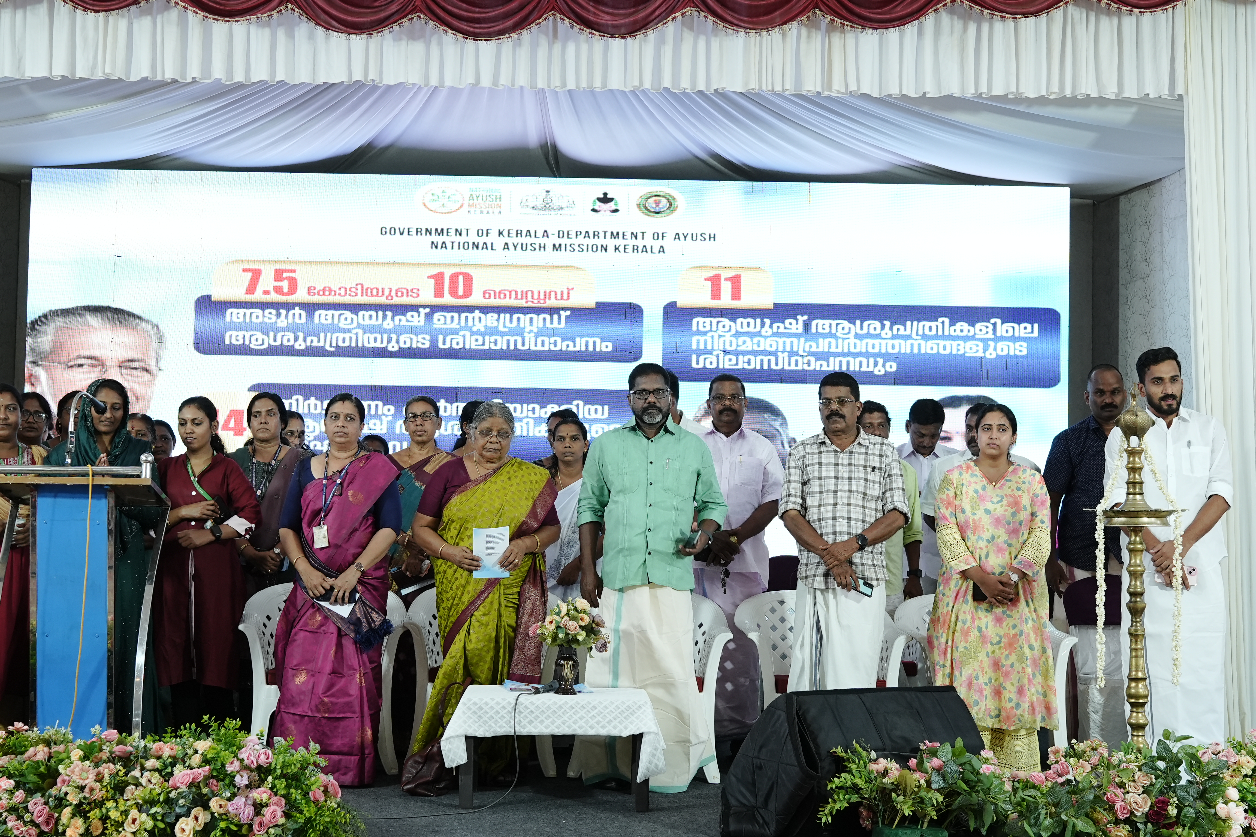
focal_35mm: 52
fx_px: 1814
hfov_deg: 38.2
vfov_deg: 26.0
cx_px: 628
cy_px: 418
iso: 1000
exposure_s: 1/125
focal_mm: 35
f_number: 4
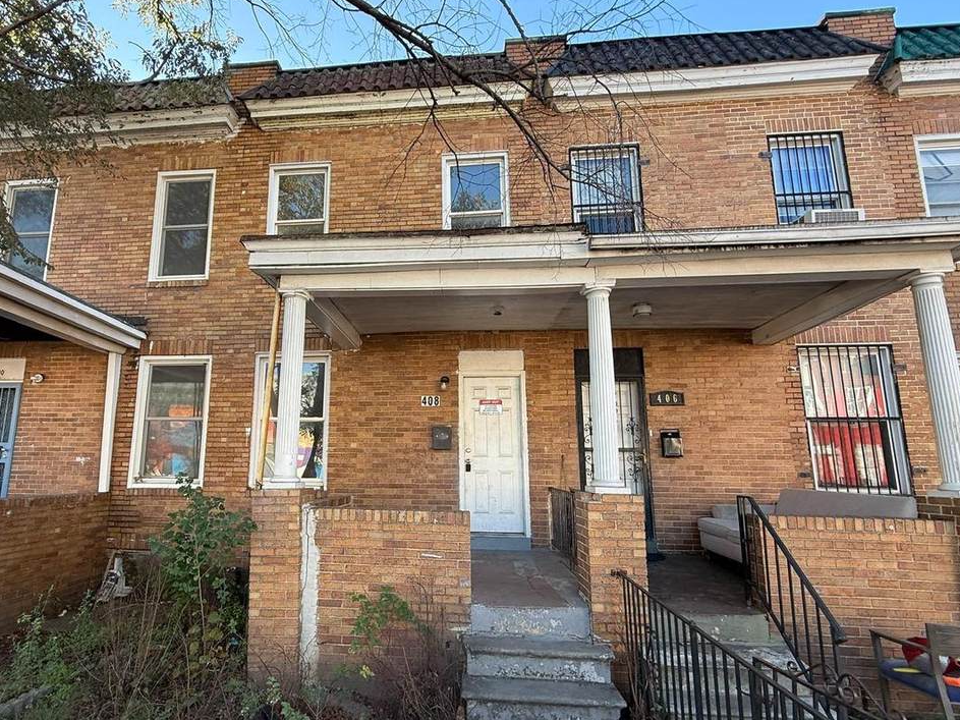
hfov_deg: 84.0
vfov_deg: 68.6
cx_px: 405
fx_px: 527
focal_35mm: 19
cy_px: 379
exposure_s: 1/175
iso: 50
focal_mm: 2.22
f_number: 2.2
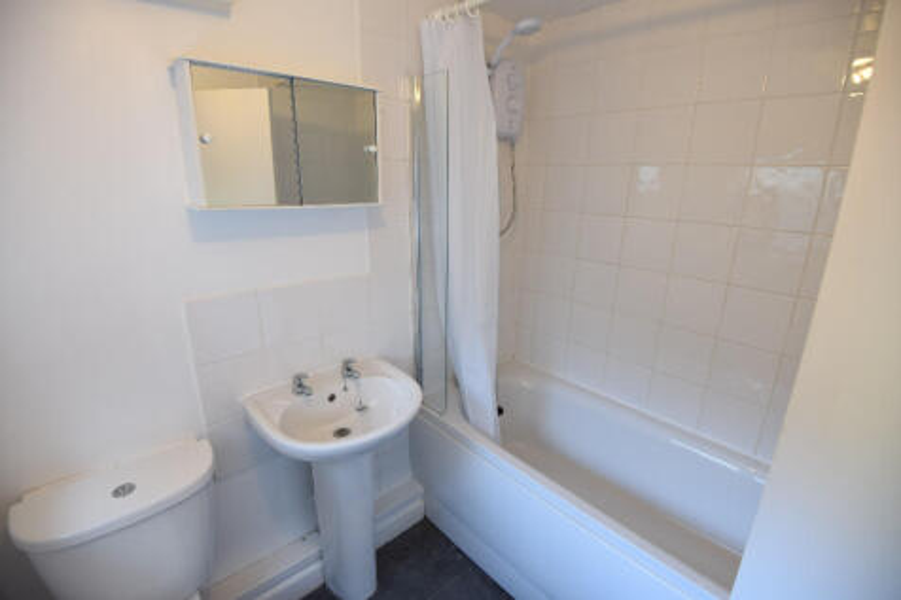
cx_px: 450
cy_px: 300
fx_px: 400
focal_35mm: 16
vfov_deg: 73.7
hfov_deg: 96.8
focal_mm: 16
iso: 800
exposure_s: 1/40
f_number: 4
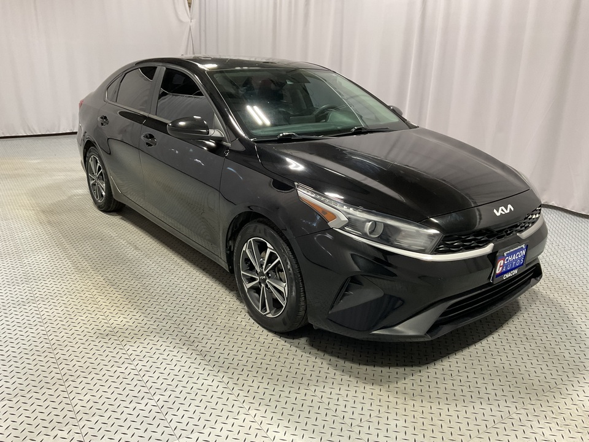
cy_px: 221
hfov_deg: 61.7
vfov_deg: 48.2
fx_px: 493
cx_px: 294
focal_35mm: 29
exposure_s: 1/60
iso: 80
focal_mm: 3
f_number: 1.8
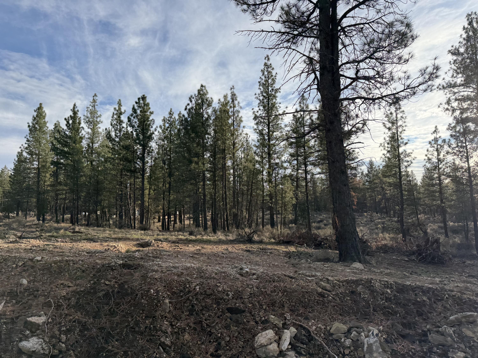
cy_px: 179
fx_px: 331
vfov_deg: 56.8
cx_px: 239
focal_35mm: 24
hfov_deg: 71.6
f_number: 1.78
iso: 80
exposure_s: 1/3021
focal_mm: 6.76
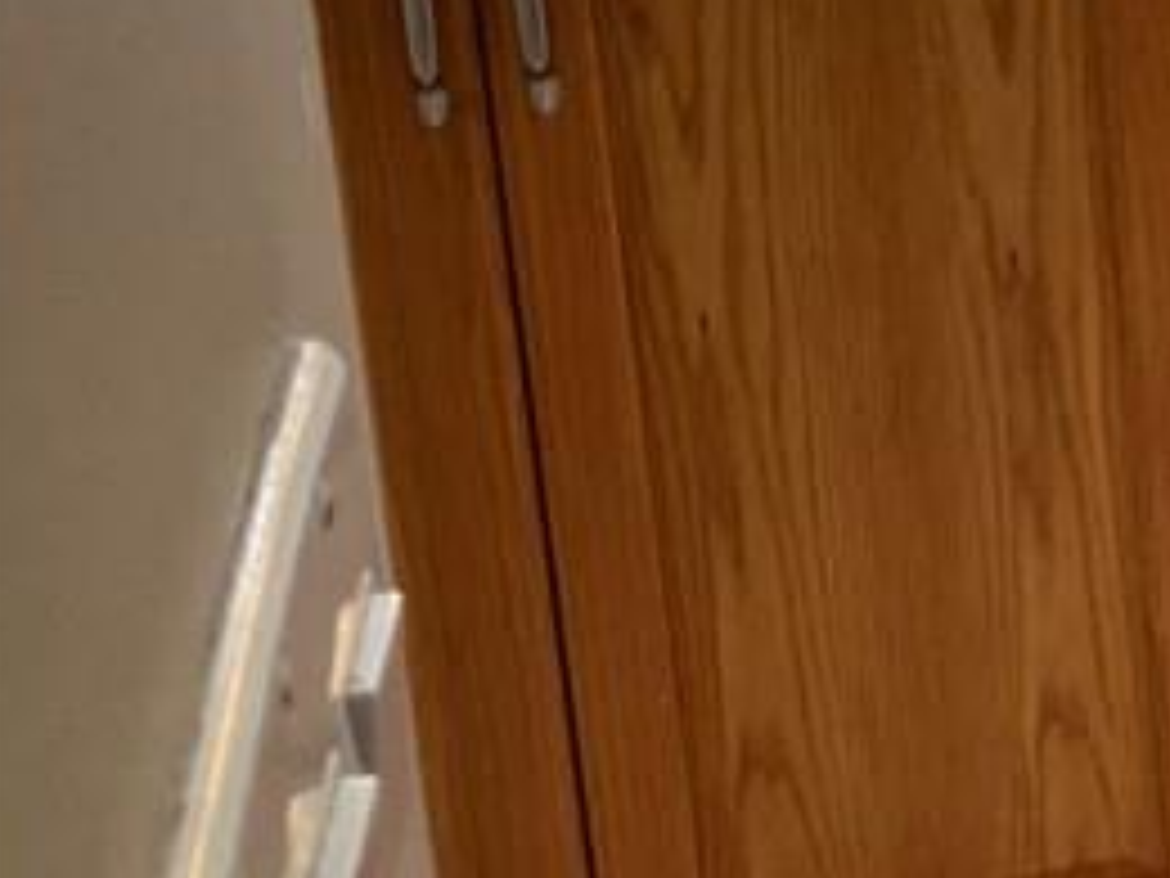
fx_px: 3853
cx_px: 2277
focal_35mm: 114
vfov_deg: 12.5
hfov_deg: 14.6
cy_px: -342
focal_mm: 3
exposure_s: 1/60
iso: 40
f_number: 1.8
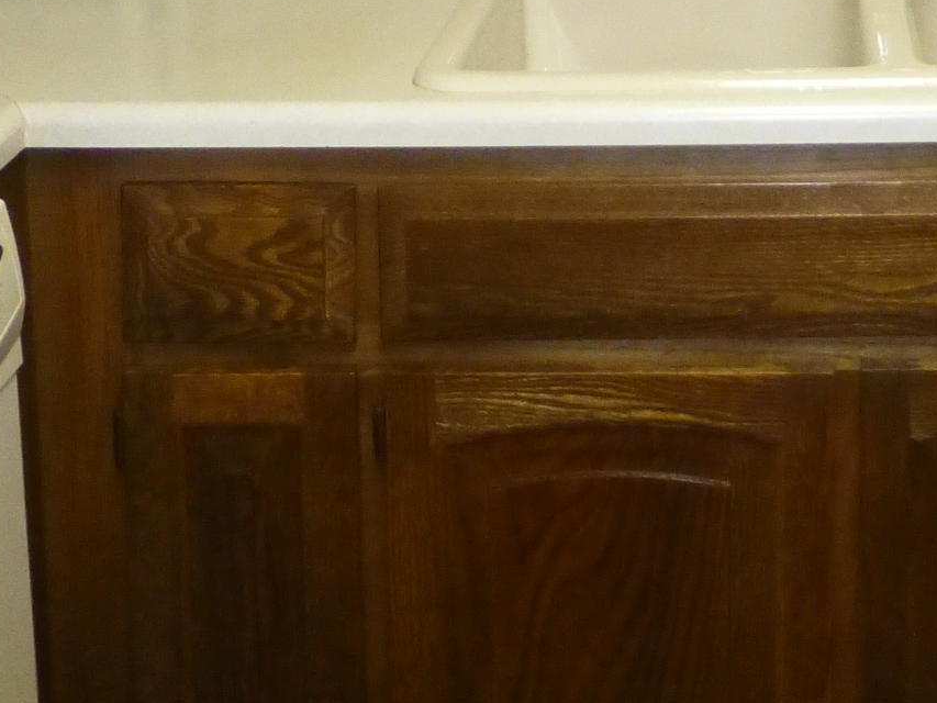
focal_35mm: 72
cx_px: 835
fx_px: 1949
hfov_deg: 26.2
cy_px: -314
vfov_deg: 18.4
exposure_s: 1/60
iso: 800
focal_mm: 4.3
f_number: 3.3
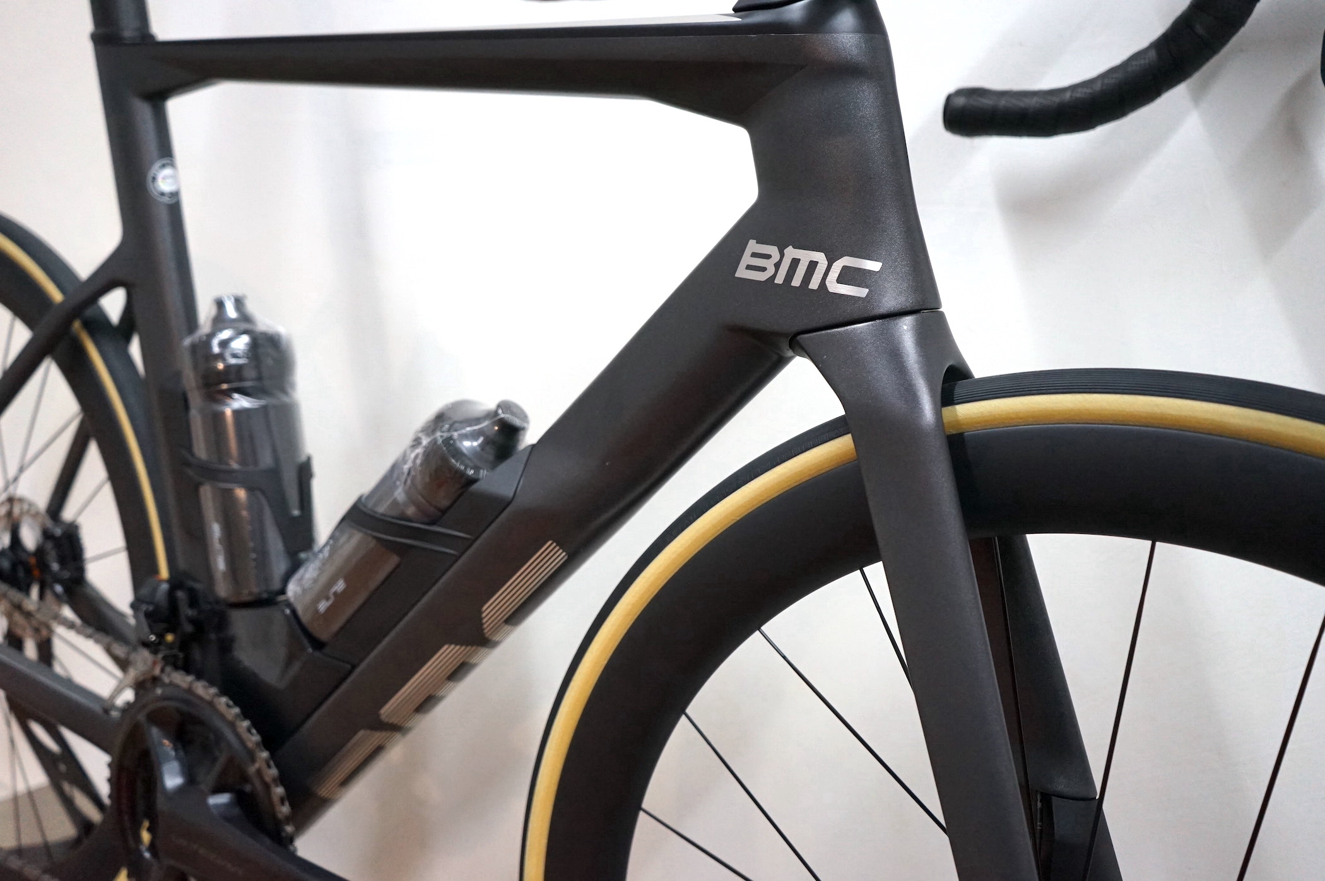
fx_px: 1177
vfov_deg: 41.0
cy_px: 440
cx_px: 662
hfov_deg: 58.8
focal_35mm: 32
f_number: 4
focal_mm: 32
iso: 2500
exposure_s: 1/160
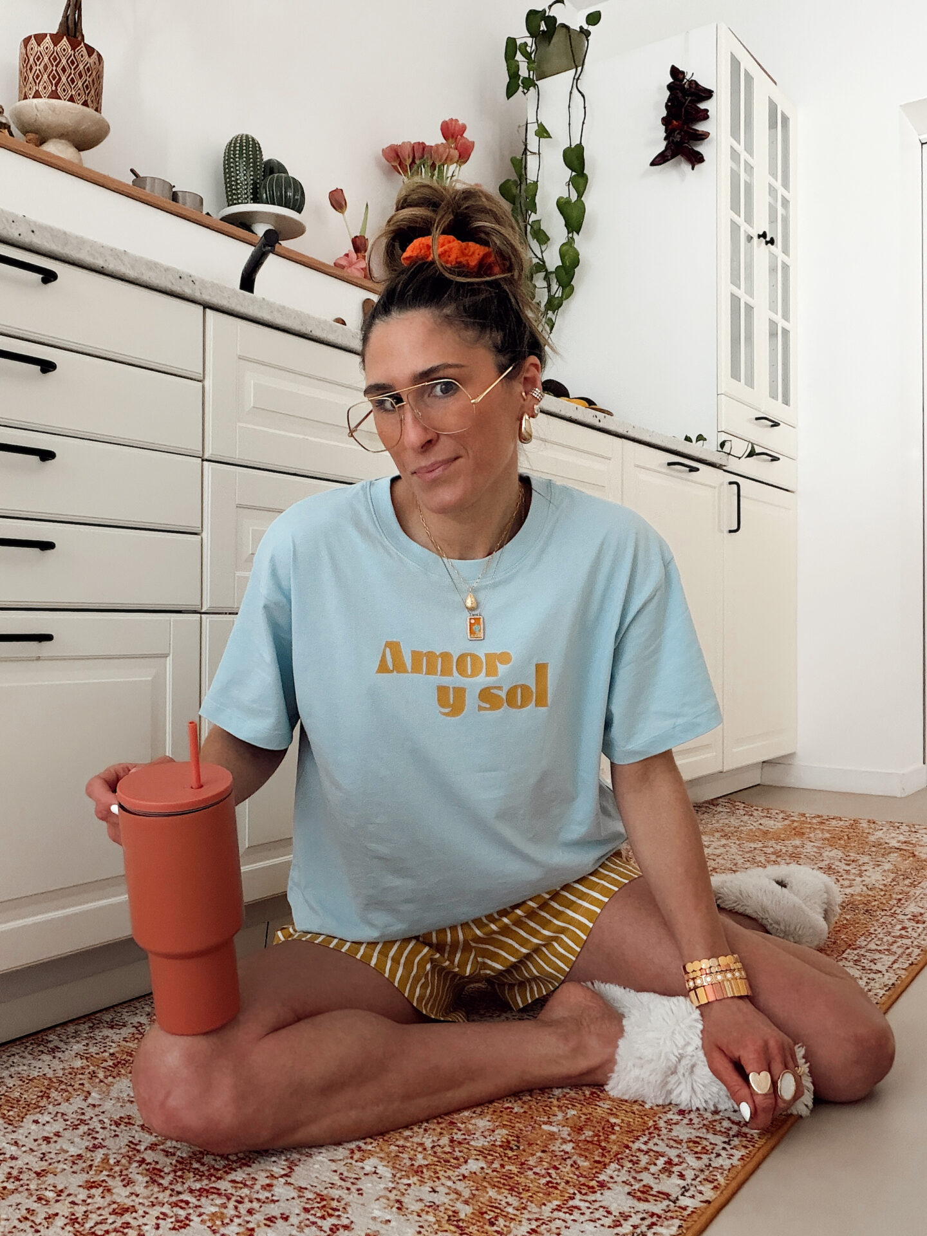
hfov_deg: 46.8
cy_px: 618
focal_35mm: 30
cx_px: 464
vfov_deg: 60.0
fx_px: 1071
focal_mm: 2.71
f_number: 1.9
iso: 320
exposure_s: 1/60
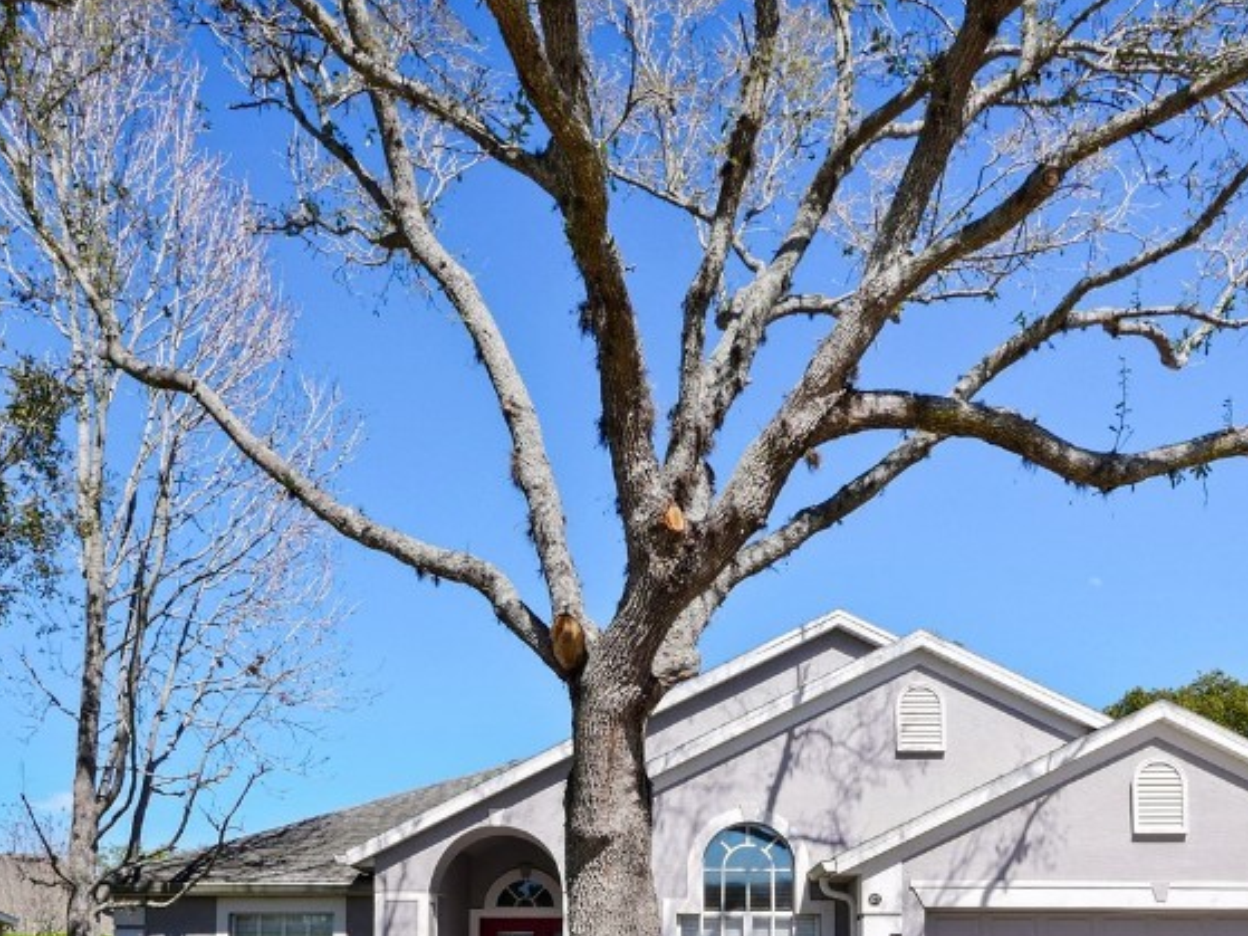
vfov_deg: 40.0
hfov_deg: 55.3
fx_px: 1189
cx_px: 674
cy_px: 829
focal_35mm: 33
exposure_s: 1/400
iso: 200
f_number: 7.1
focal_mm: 9
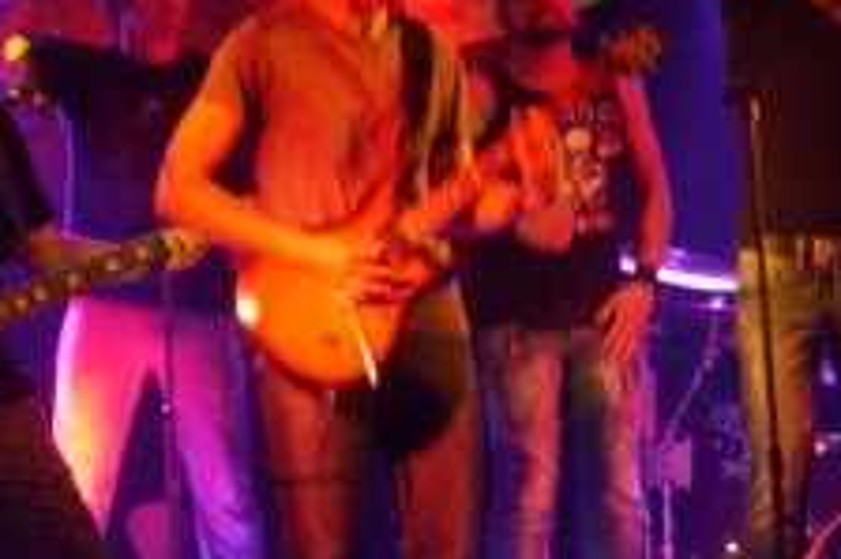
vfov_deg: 5.7
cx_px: 691
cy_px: 229
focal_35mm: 240
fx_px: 5602
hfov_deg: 8.6
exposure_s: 1/60
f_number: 5.6
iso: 3200
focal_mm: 80
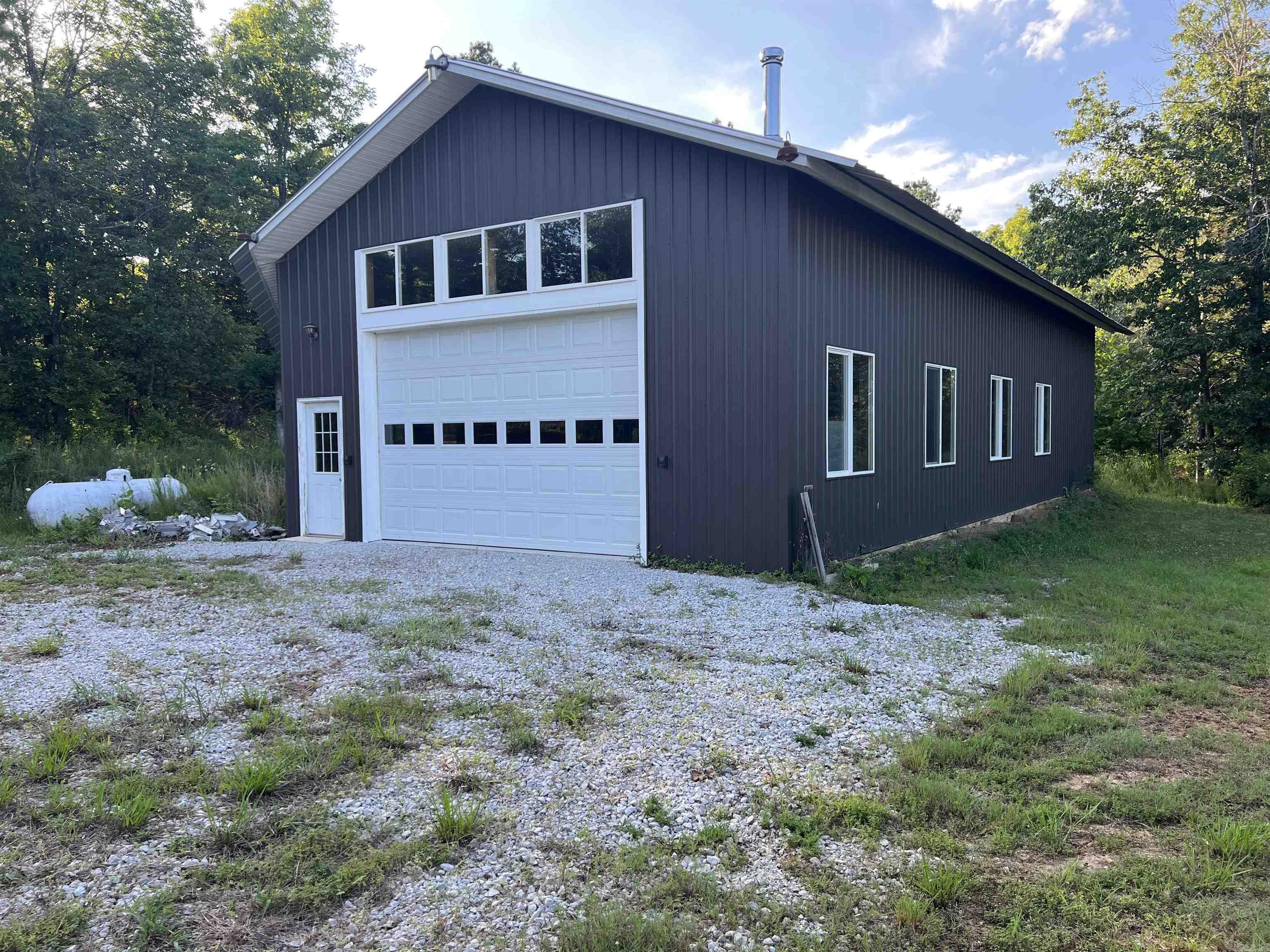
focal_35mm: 26
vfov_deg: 53.1
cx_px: 635
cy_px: 476
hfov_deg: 67.3
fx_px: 954
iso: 50
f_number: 1.5
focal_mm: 5.7
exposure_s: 1/558
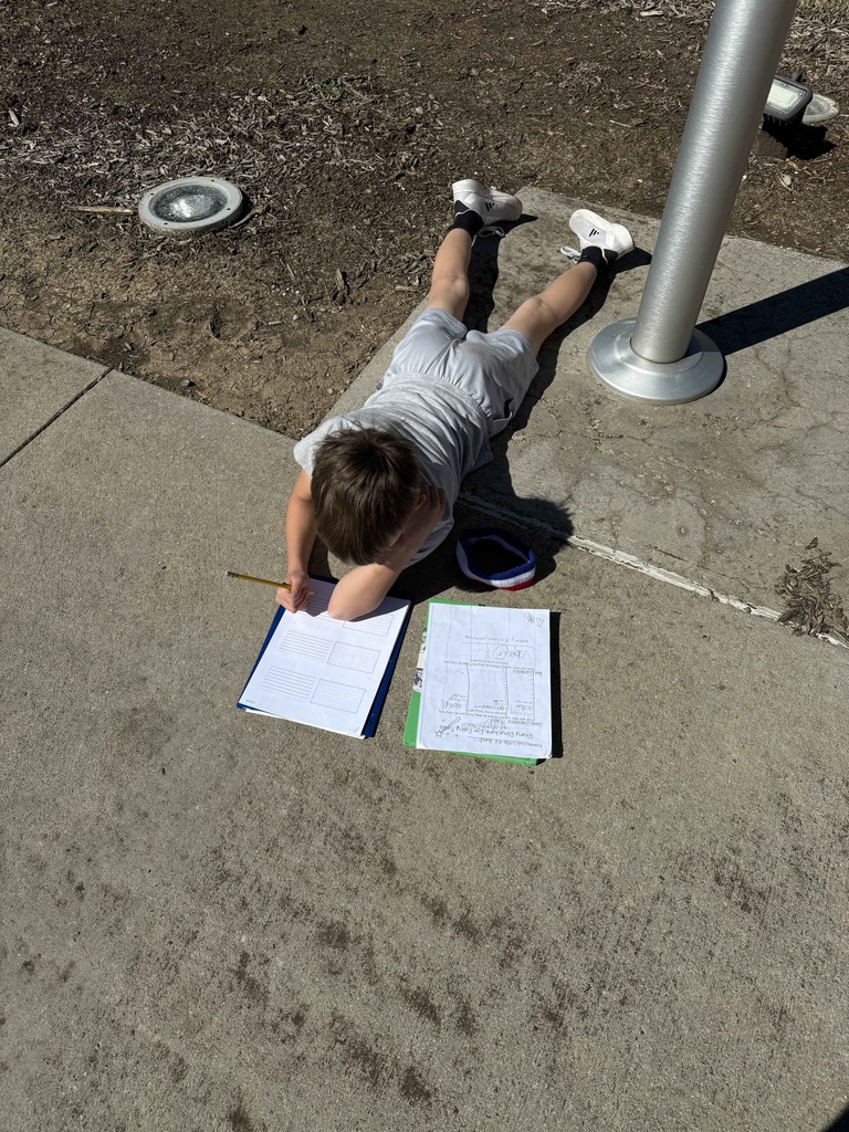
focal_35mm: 24
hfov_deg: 56.8
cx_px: 424
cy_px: 566
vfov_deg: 71.6
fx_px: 785
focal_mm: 6.76
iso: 80
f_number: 1.78
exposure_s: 1/10309
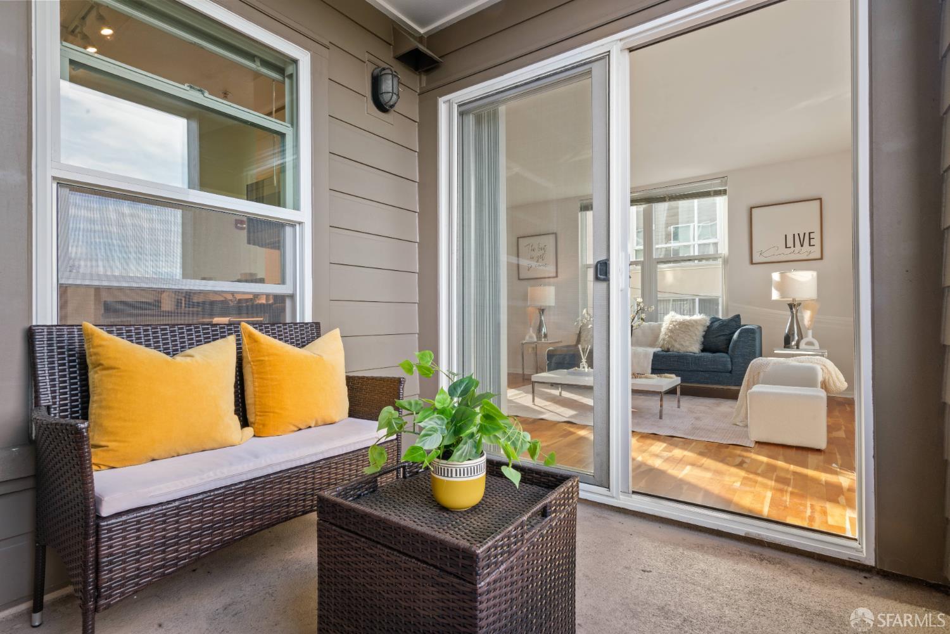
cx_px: 475
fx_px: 449
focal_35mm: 17
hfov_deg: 93.3
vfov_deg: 70.4
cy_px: 317
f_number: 16
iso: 200
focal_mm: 17
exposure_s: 1/2
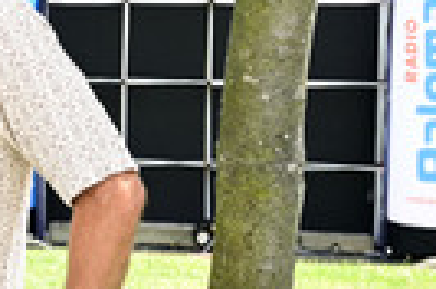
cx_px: -244
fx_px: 1253
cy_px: 122
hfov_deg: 17.5
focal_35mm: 104
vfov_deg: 13.1
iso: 125
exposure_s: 1/200
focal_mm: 30.5
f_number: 5
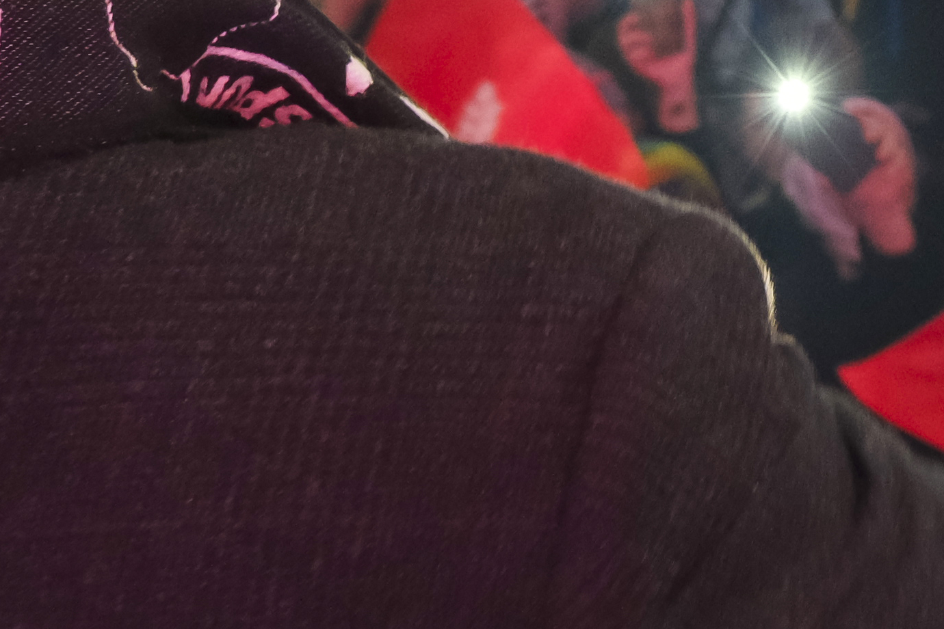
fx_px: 2727
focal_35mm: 104
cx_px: 1133
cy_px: -630
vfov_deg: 11.8
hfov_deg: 18.6
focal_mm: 15
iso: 4000
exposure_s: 1/160
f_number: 3.5
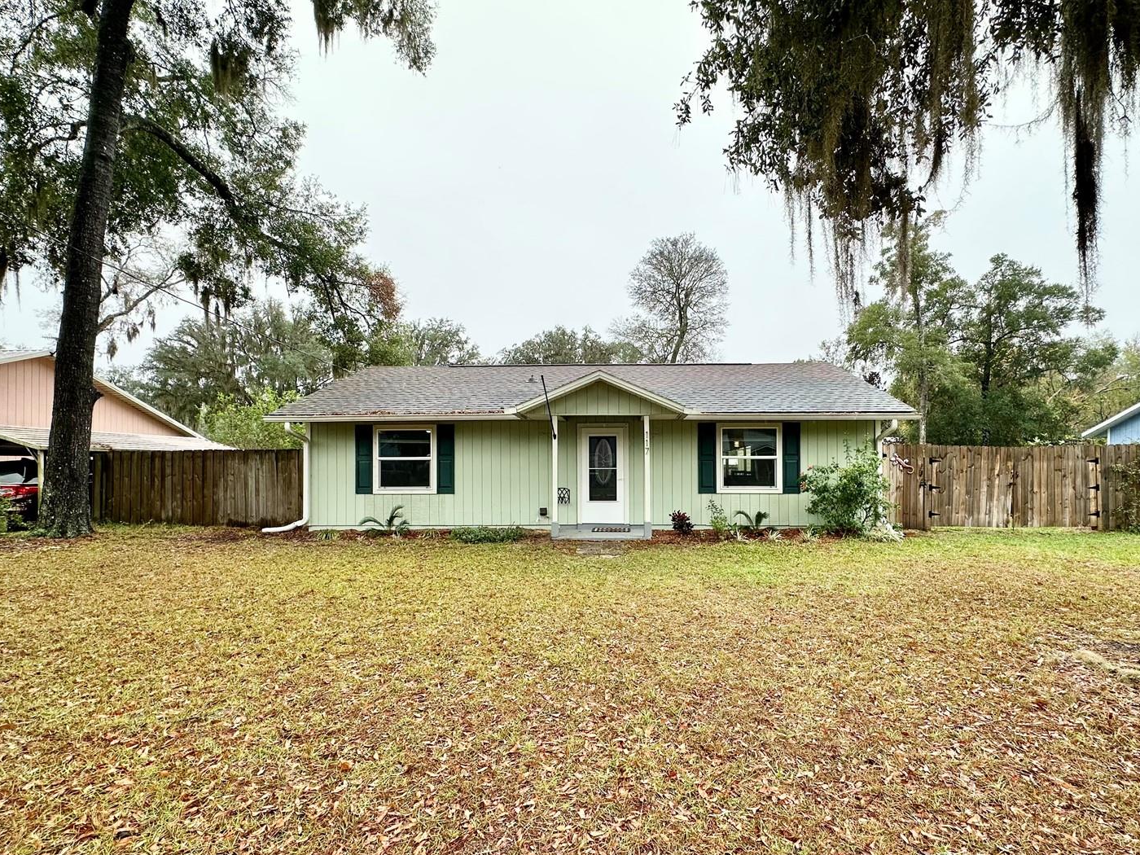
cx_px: 608
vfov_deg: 78.0
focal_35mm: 16
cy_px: 462
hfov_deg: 94.4
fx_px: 527
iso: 40
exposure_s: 1/300
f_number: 2.2
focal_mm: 2.22
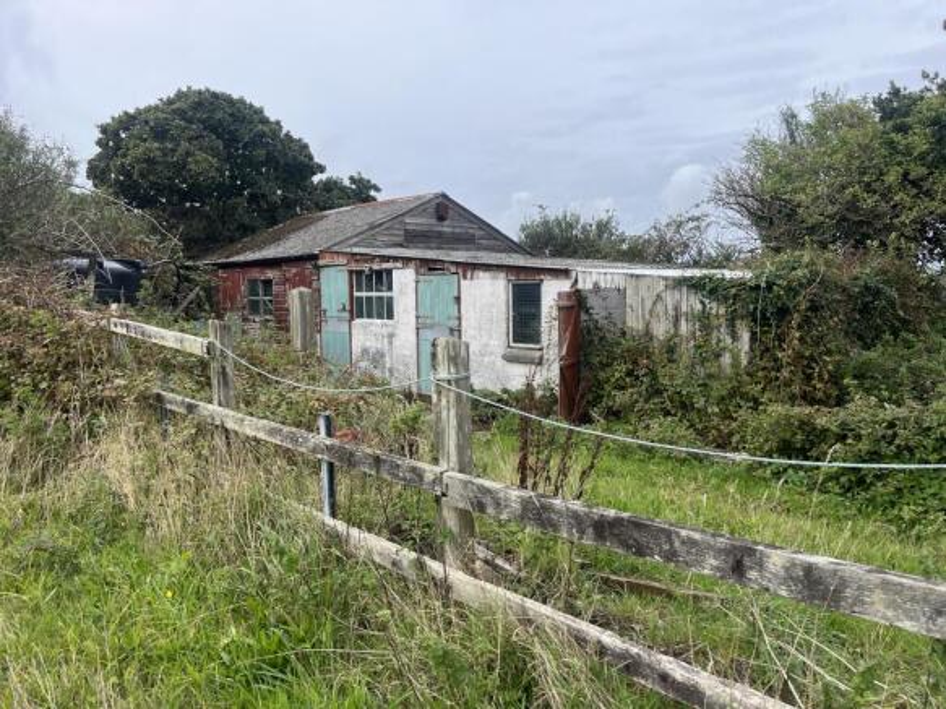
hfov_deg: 67.3
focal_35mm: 26
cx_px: 473
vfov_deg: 53.0
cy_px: 354
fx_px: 710
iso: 50
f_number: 1.6
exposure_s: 1/2571
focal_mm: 5.1
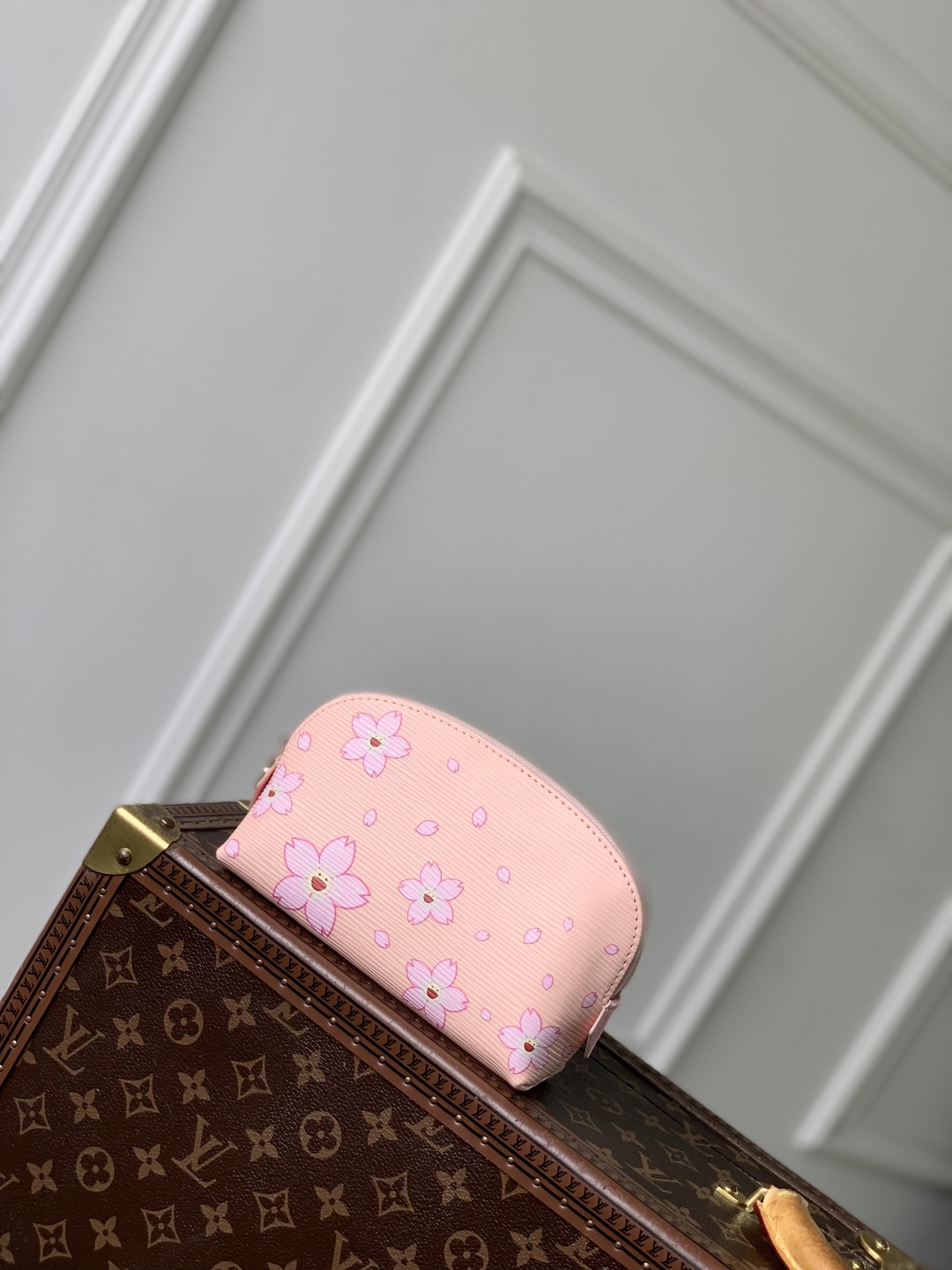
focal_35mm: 52
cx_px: 476
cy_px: 635
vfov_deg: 36.8
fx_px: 1907
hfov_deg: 28.0
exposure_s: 1/122
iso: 20
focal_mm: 6
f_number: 2.4
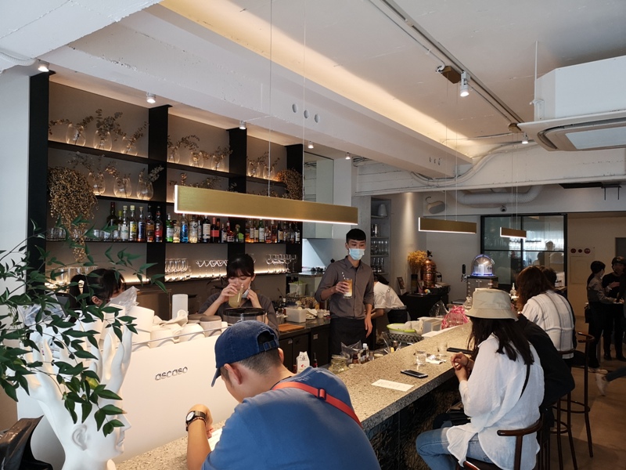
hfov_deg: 65.3
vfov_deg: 51.4
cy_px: 235
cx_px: 313
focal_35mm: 27
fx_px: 488
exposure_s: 1/120
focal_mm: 3.95
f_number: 1.8
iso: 250
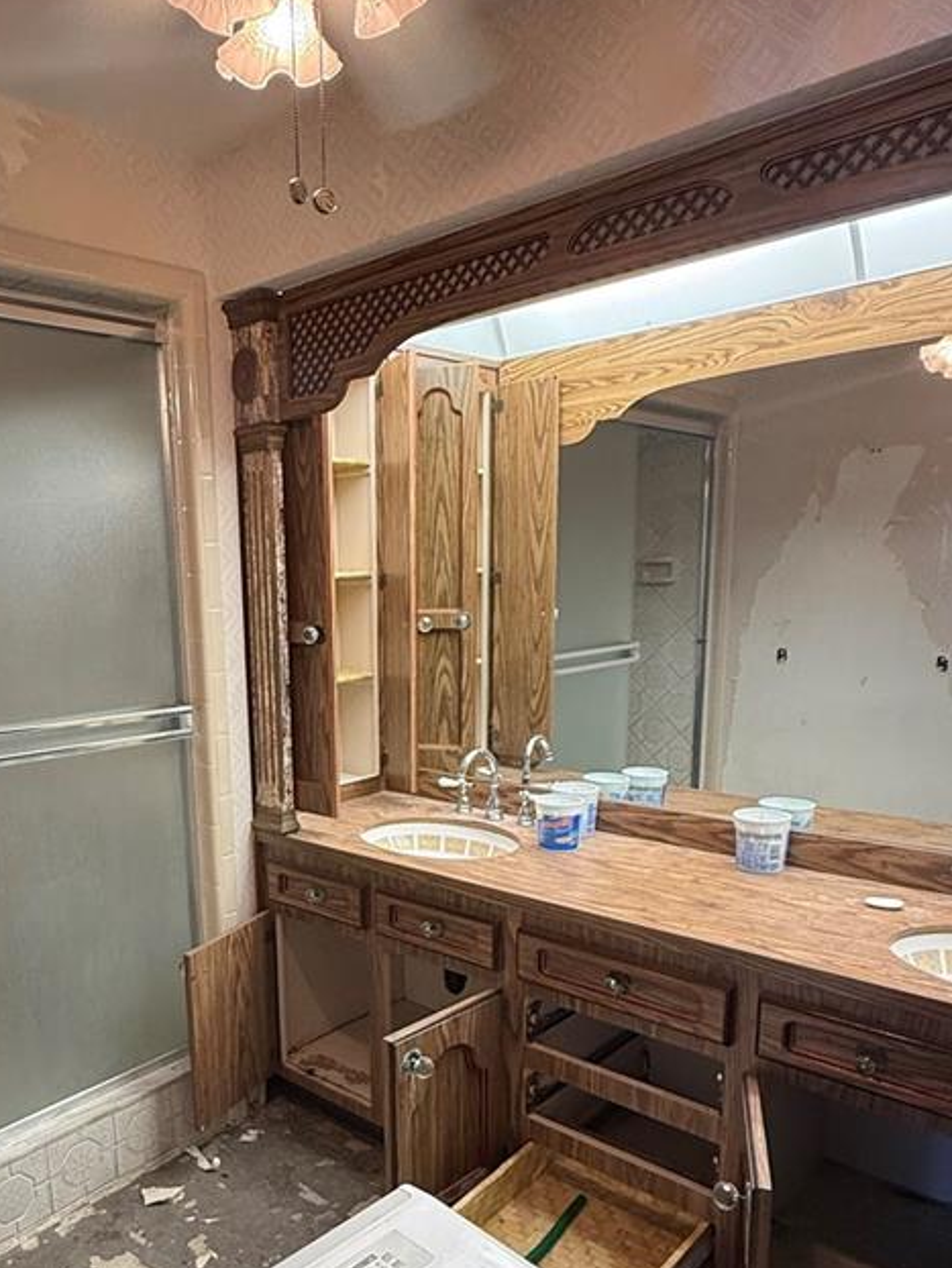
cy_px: 775
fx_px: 989
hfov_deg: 50.3
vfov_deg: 64.6
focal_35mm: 27
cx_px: 306
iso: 200
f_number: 2.2
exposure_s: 1/60
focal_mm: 2.22
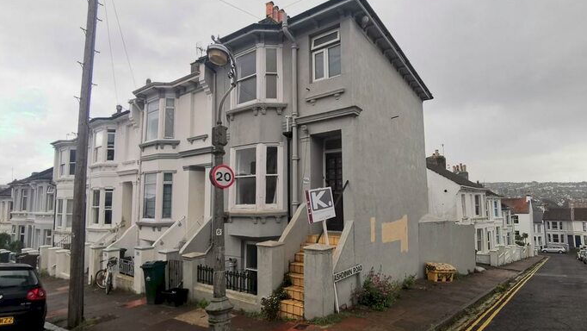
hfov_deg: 89.5
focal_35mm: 19
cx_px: 299
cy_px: 172
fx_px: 296
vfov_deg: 58.4
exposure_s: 1/339
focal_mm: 2.26
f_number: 2.2
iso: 50
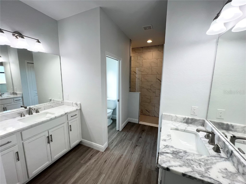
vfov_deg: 89.9
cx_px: 123
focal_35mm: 13
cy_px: 92
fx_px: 92
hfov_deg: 106.2
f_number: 1.8
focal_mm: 1.57
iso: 50
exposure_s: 1/120
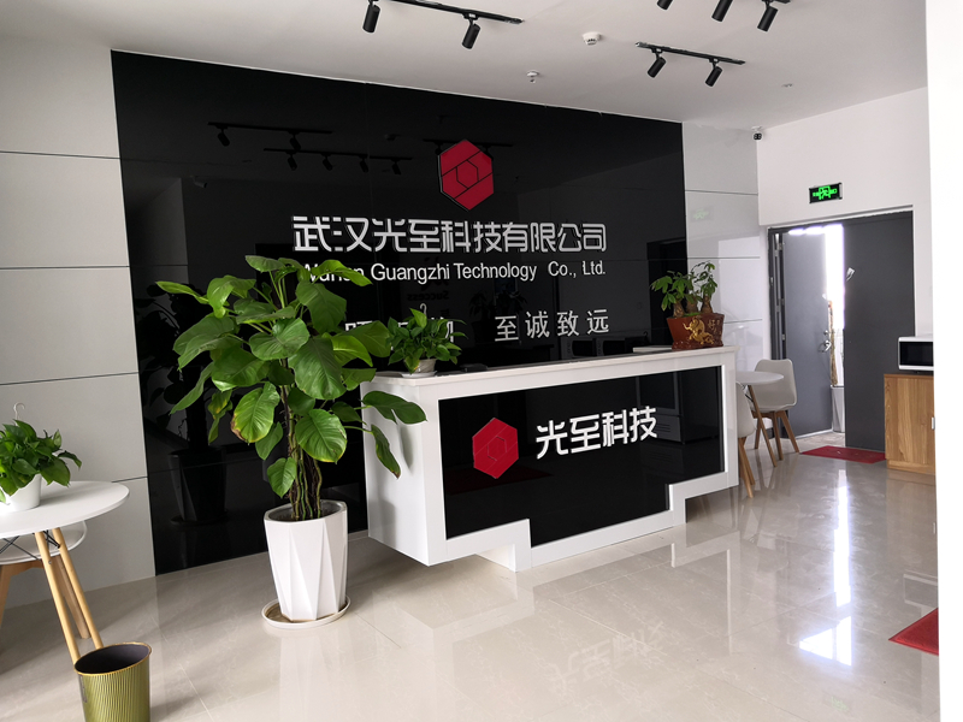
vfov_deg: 51.4
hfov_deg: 65.3
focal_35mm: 27
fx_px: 751
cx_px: 482
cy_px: 361
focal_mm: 3.95
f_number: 1.8
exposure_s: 1/33.3
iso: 160
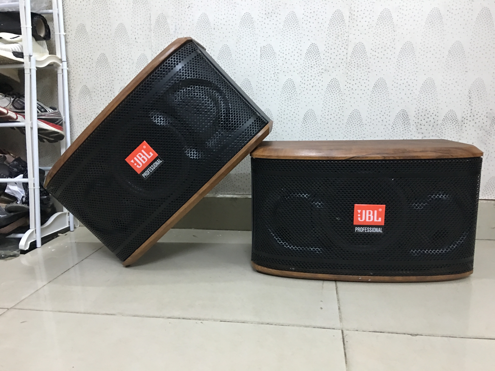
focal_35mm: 29
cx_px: 248
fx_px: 415
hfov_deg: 61.7
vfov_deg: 48.2
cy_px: 186
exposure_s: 1/4
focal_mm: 4.15
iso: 80
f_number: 2.2
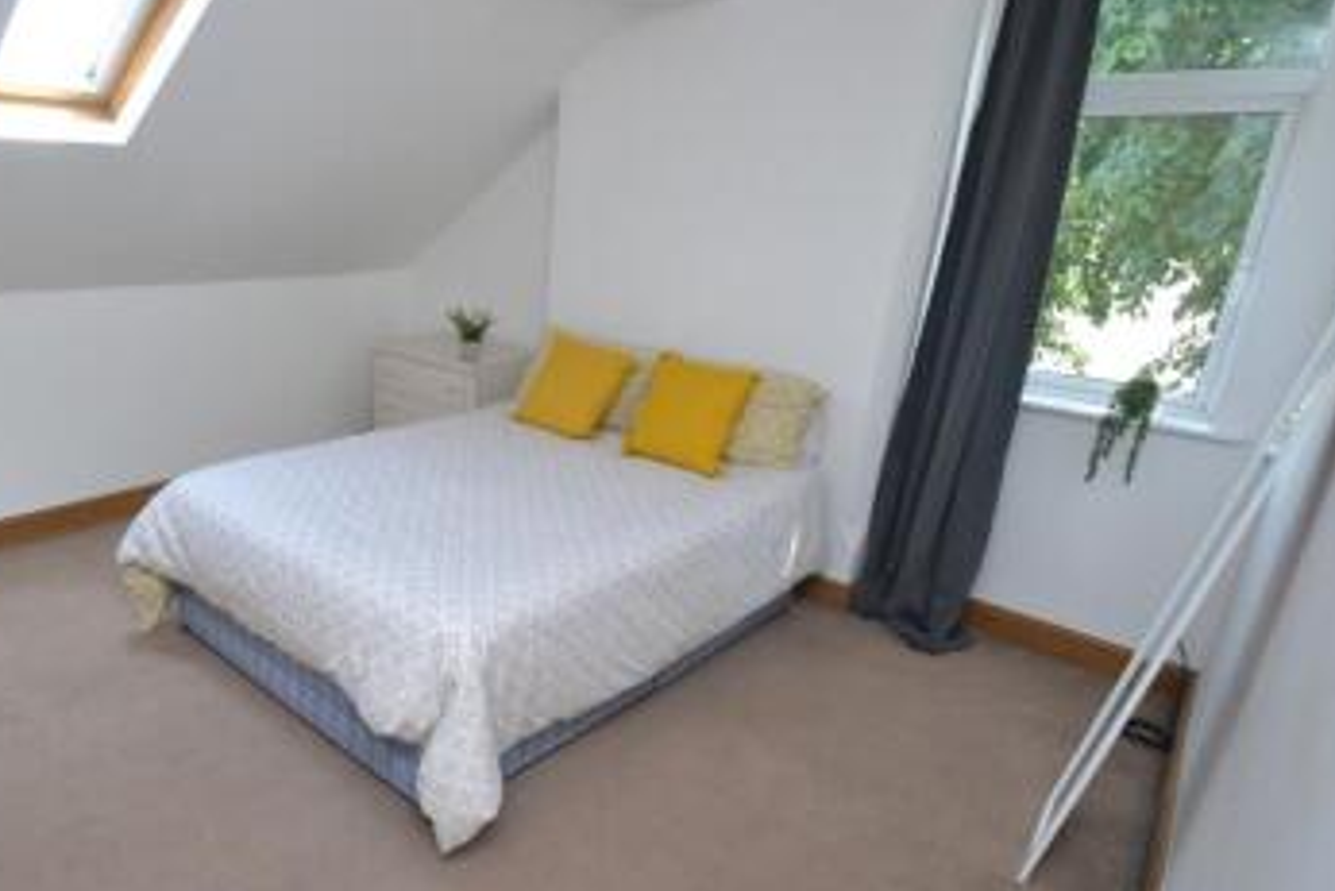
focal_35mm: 23
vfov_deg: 55.5
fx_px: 842
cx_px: 428
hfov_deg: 74.1
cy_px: 526
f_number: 8
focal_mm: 11
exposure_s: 1/125
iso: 1600
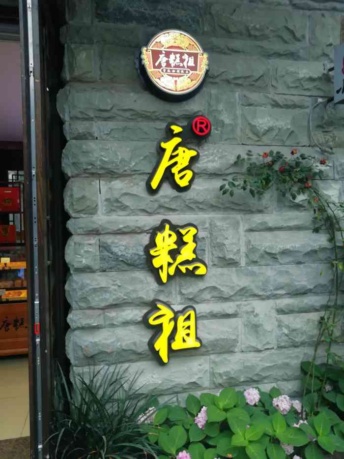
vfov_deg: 65.3
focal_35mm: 27
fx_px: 358
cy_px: 230
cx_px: 172
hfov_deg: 51.4
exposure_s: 1/100
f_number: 1.8
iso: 80
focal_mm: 3.83
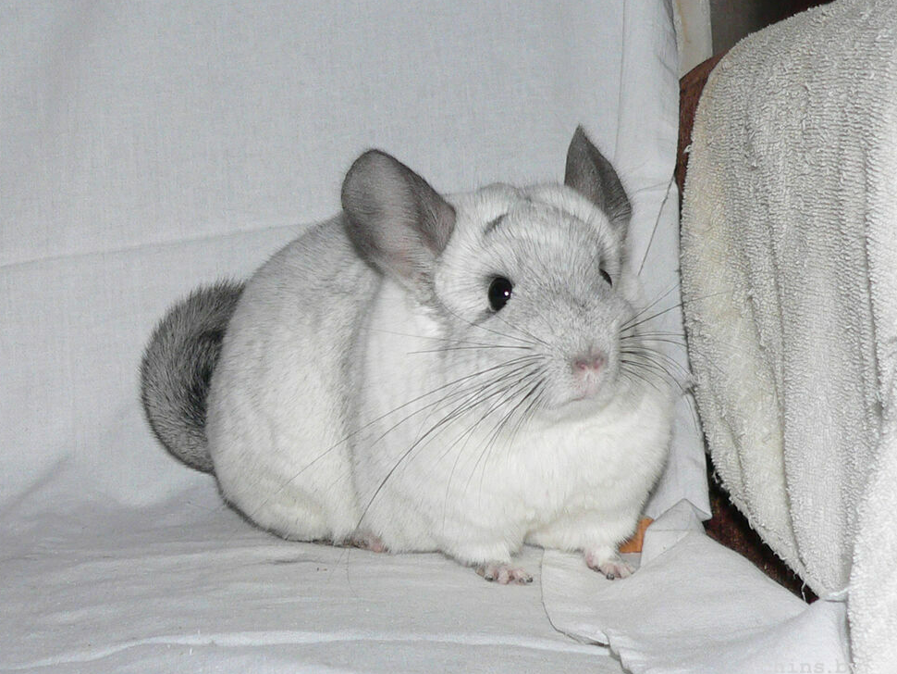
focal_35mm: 38
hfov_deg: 49.0
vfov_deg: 37.7
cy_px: 351
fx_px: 985
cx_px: 452
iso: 100
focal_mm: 6
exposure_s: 1/60
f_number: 2.8
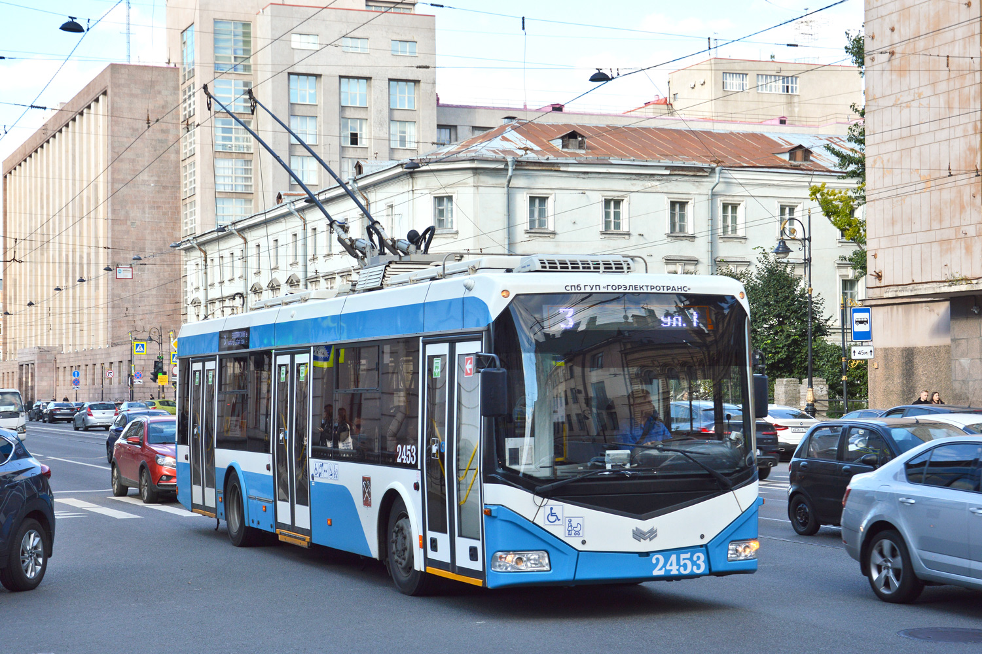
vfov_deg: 21.6
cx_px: 491
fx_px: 1718
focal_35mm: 63
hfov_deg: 31.9
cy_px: 327
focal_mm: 42
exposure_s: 1/320
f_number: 6.3
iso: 200
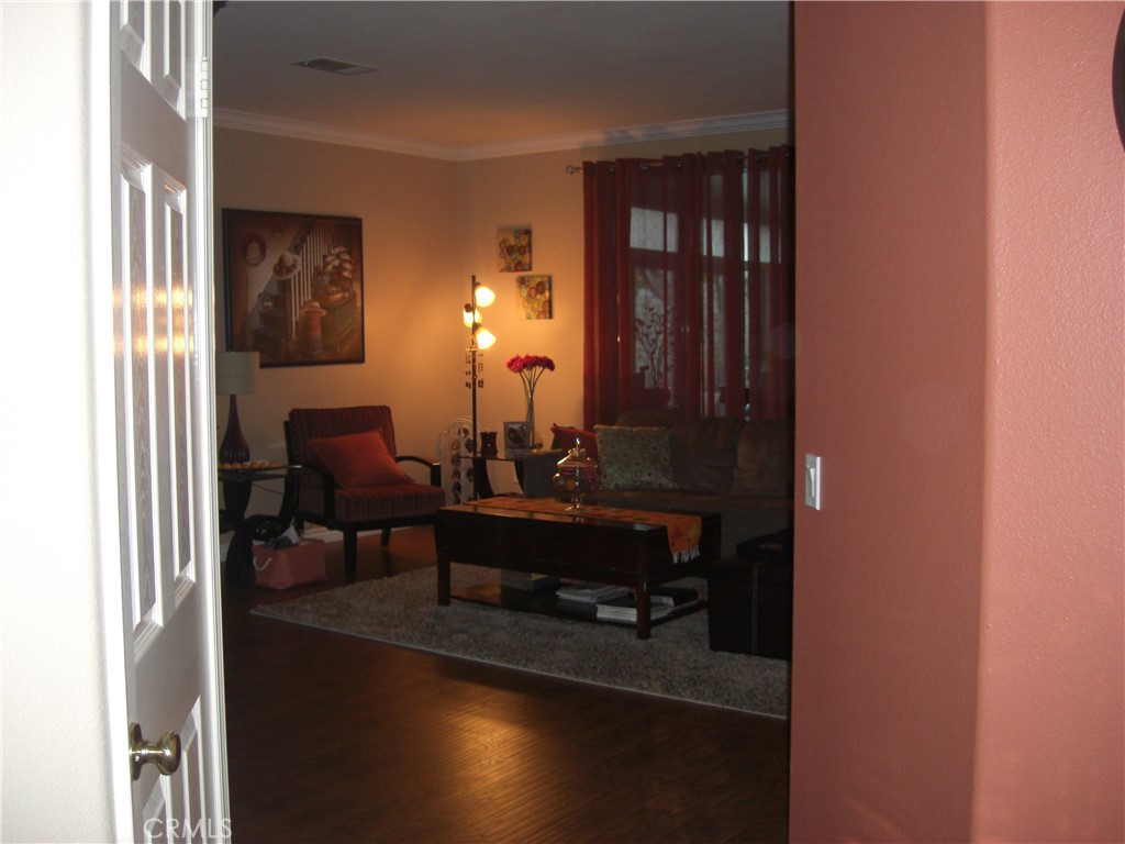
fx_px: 1235
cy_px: 422
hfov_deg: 49.0
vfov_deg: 37.7
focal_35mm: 38
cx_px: 562
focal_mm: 7.9
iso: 200
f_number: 2.8
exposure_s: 1/60
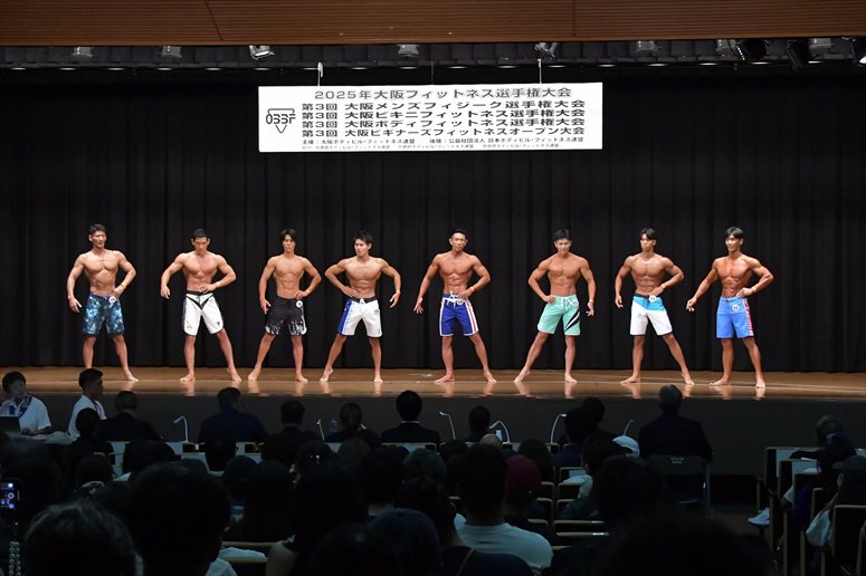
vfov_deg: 18.9
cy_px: 288
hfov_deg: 28.1
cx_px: 433
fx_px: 1731
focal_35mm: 72
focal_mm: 48
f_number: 5.6
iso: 6400
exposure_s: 1/400
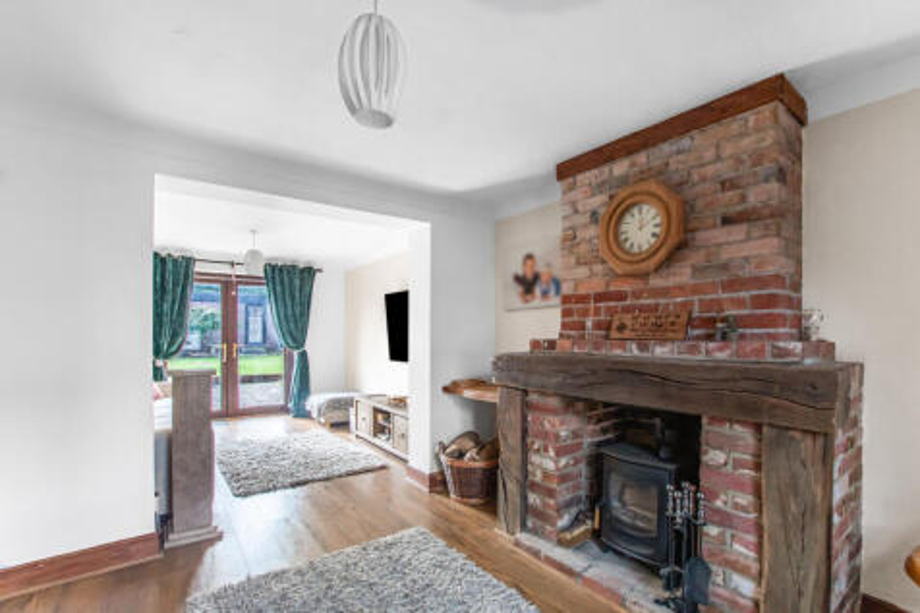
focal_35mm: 15
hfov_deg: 100.4
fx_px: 383
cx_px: 460
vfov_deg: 77.3
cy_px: 306
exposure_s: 1/60
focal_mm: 10
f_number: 8
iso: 320
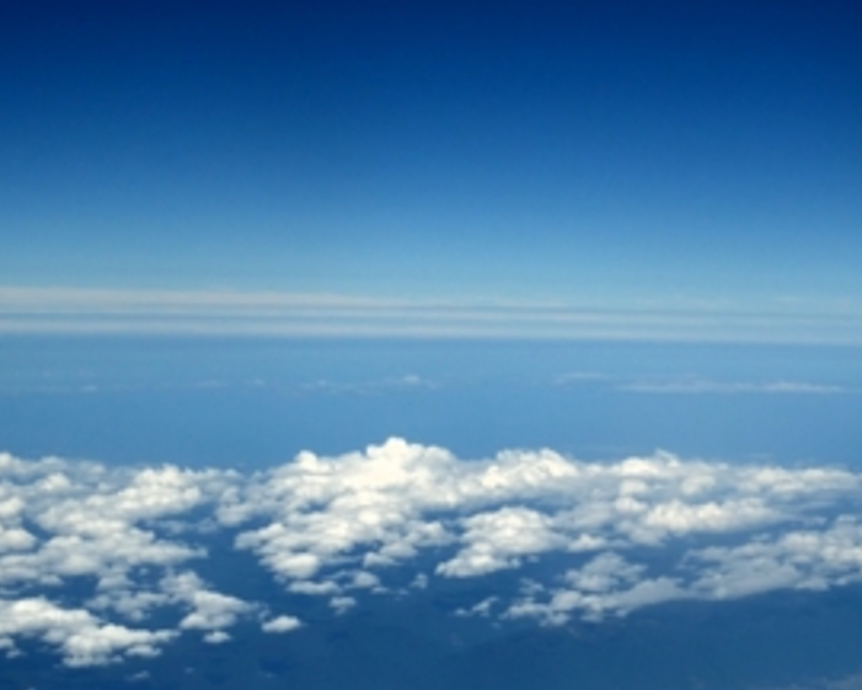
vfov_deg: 19.3
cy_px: 819
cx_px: 878
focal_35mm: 75
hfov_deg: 24.2
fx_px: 1913
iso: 200
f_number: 3.5
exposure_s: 1/4000
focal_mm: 18
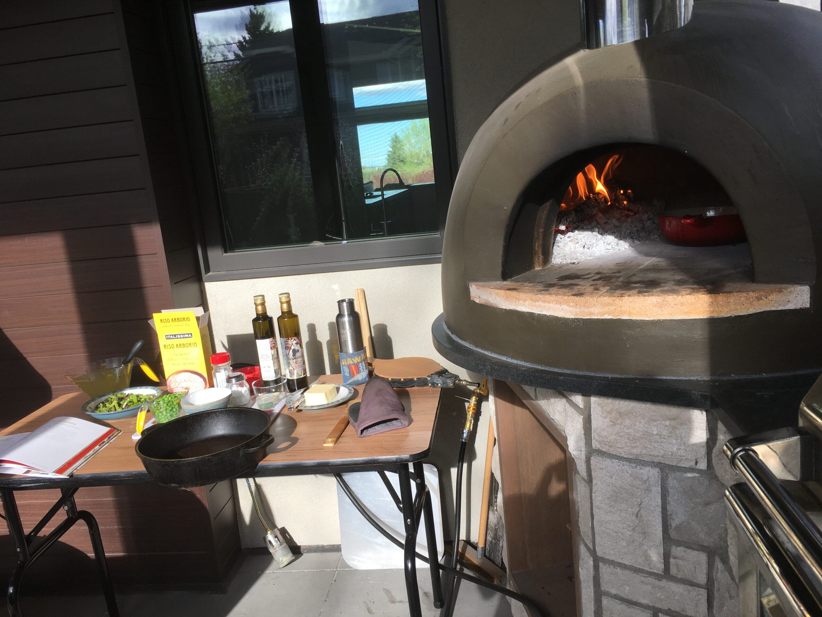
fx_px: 689
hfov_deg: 61.7
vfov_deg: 48.2
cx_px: 411
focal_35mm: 29
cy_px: 308
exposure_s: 1/248
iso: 25
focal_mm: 4.15
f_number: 2.2
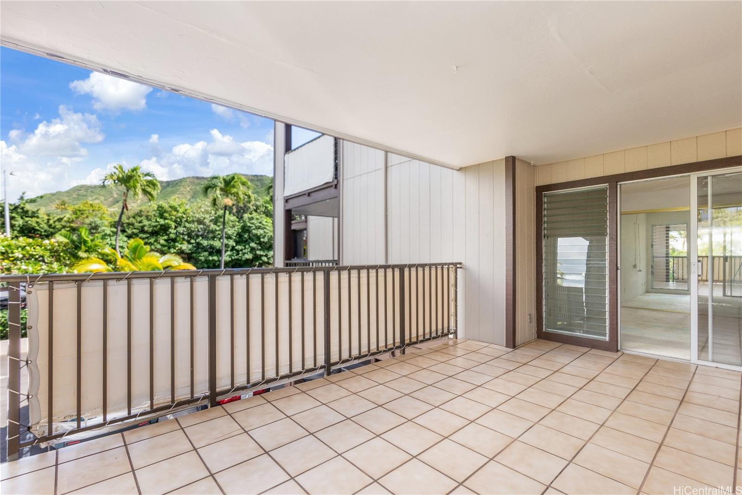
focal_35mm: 15
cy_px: 248
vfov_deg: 77.3
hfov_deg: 100.4
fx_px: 309
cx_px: 371
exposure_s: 1/80
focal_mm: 10
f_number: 8
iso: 400
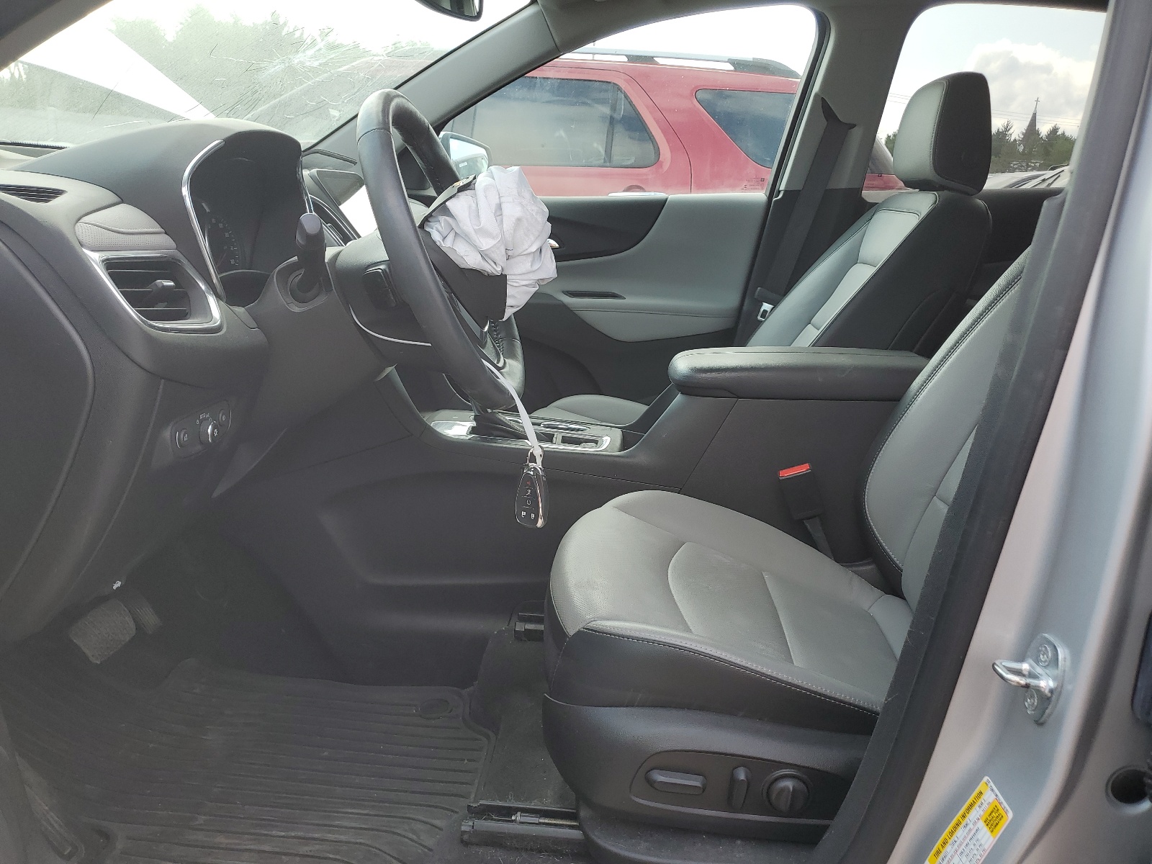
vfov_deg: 53.1
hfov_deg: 67.3
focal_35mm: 26
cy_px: 432
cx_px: 576
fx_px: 865
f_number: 1.5
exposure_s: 1/526
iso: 50
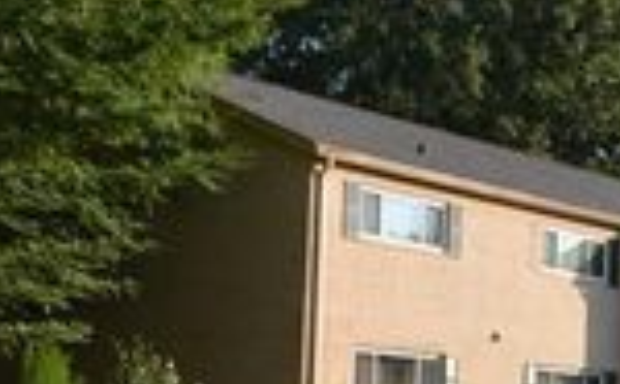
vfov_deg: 12.6
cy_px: 382
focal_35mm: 102
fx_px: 1720
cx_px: 521
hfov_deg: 20.2
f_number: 6.3
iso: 100
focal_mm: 20
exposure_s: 1/200
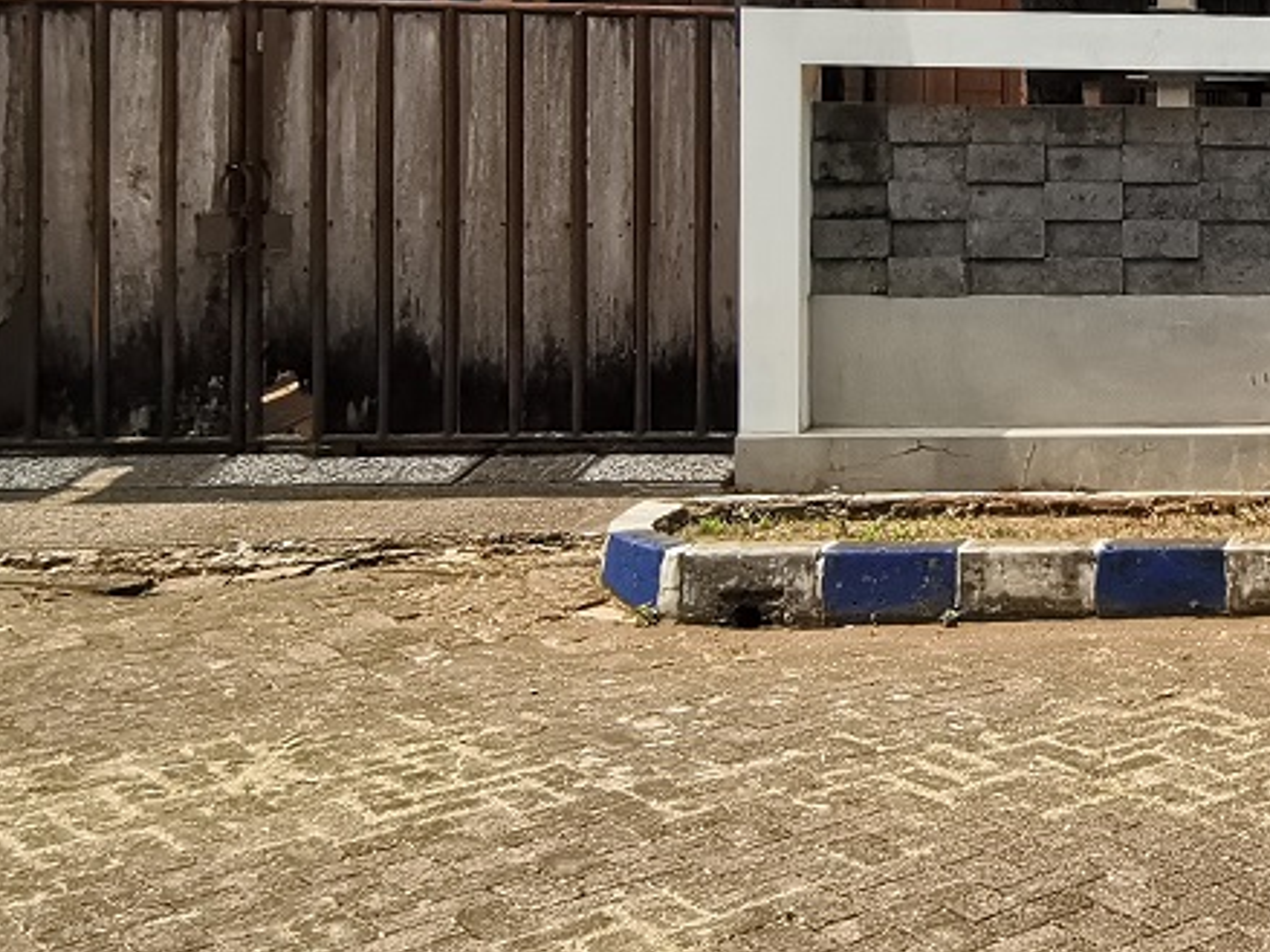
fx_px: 2054
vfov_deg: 25.3
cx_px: 1817
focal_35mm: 56
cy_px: 101
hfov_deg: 26.6
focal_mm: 2.35
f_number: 2.2
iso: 50
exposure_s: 1/621
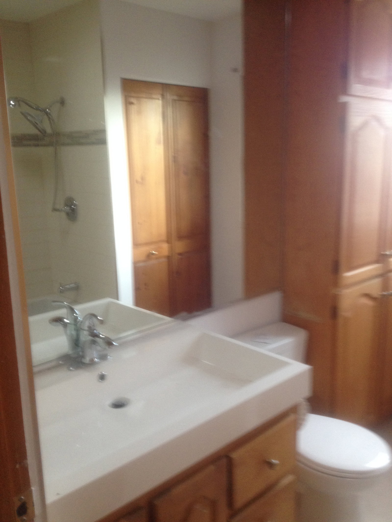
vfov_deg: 52.6
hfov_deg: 40.7
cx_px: 196
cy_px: 261
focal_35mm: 35
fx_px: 528
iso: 125
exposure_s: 1/20
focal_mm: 4.28
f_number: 2.4
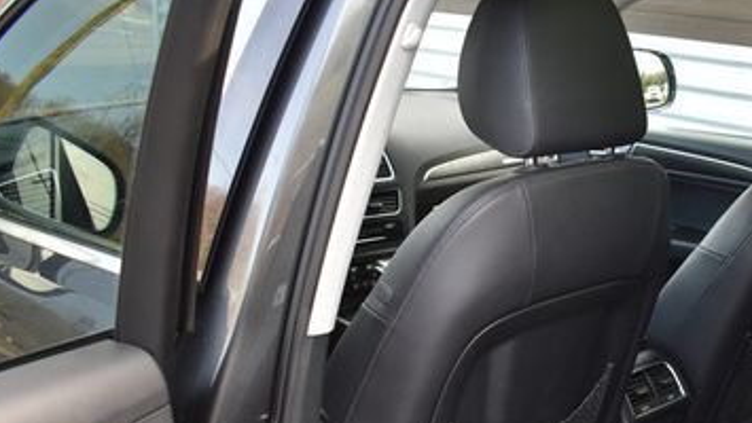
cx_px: 566
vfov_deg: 22.8
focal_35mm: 51
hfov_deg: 39.5
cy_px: 399
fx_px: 1017
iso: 500
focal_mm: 18
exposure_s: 1/250
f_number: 3.5
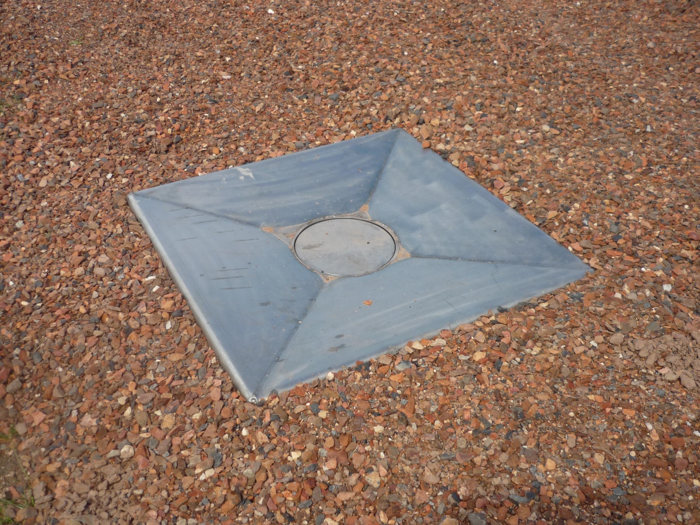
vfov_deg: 40.7
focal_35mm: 35
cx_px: 350
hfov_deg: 52.6
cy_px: 262
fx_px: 708
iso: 100
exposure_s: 1/1000
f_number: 2.8
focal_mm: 5.5
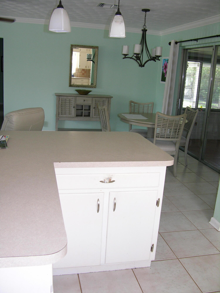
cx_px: 110
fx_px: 297
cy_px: 146
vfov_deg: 52.6
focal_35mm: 35
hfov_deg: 40.7
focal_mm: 8.9
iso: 100
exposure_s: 1/30
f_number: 2.8
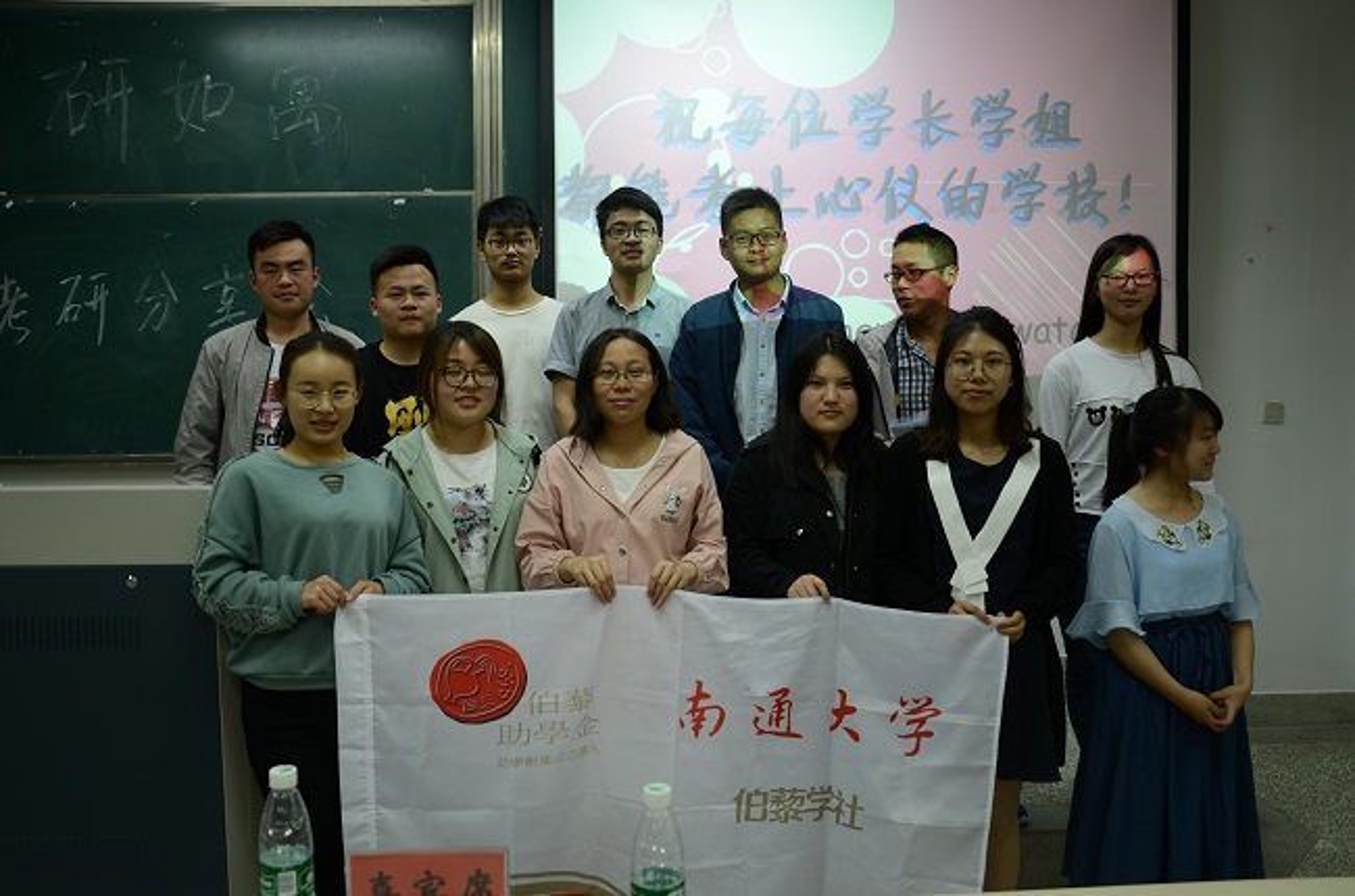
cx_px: 678
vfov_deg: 47.7
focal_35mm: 27
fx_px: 1014
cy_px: 448
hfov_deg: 67.5
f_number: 4
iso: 100
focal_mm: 18
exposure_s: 1/10
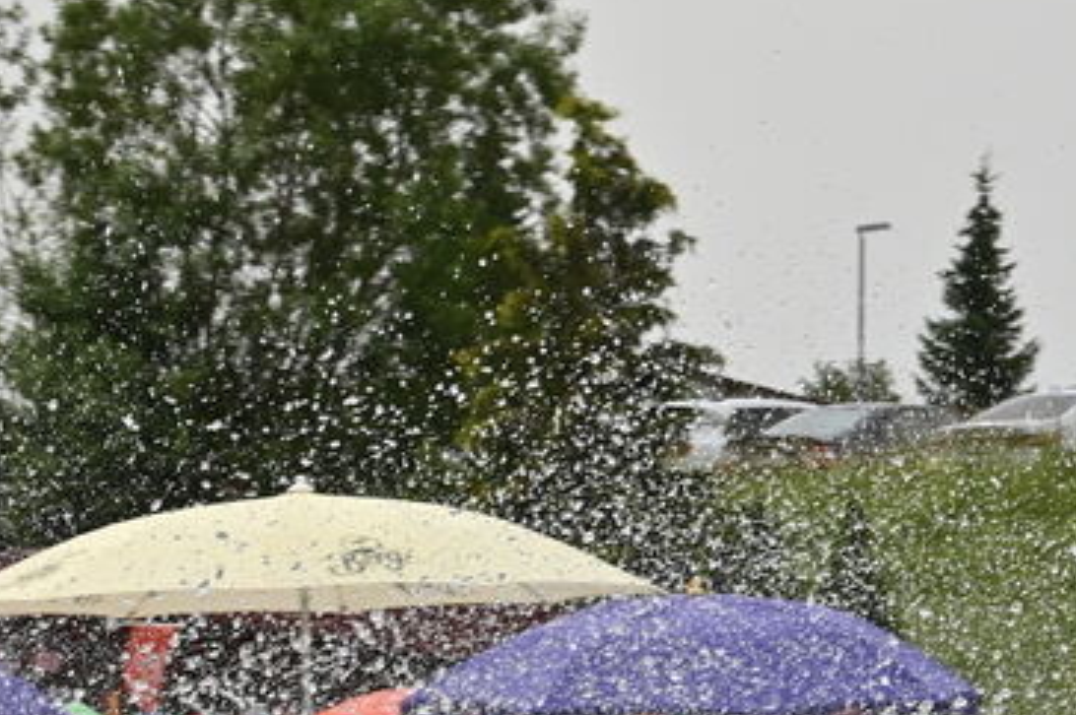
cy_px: 616
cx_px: 1561
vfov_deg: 5.9
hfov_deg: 8.7
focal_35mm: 231
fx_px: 6898
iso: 500
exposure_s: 1/500
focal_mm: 70
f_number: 14
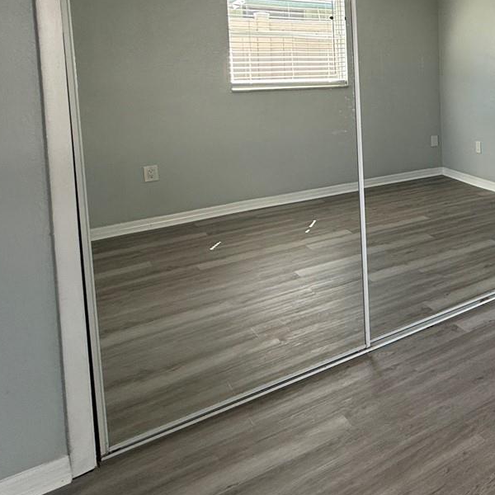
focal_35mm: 33
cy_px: 96
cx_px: 648
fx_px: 534
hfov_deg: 34.5
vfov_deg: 47.0
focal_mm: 2.22
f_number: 2.2
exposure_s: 1/108
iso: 64
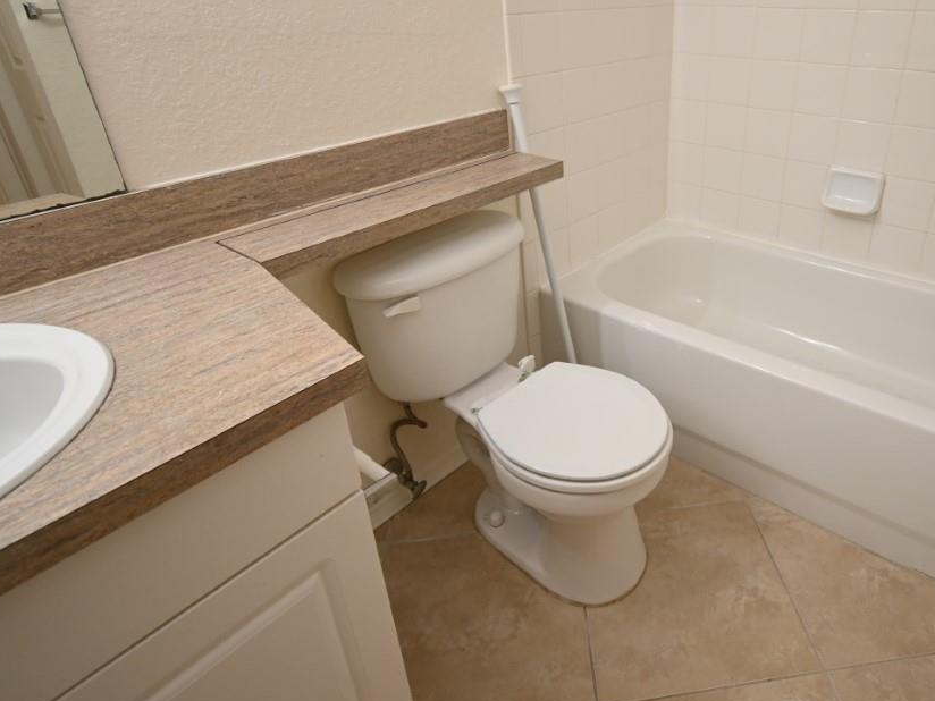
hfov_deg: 76.9
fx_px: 567
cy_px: 271
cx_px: 608
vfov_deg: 62.7
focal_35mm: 21
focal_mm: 10
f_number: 4.5
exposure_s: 1/60
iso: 500
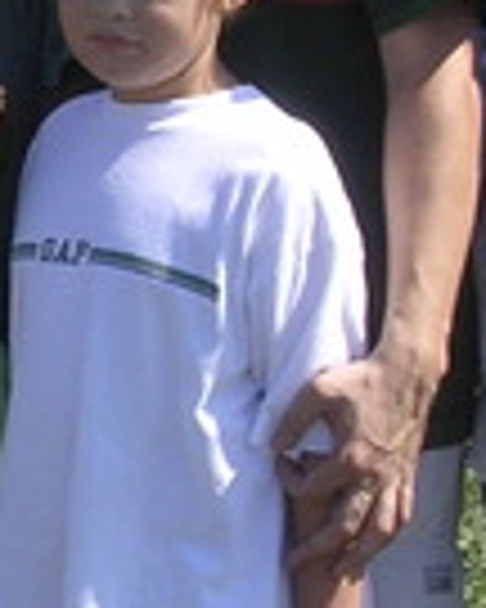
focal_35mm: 259
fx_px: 4657
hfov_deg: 5.9
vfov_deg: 7.5
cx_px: -405
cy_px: 189
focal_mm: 8.5
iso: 100
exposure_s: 1/176
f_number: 6.6
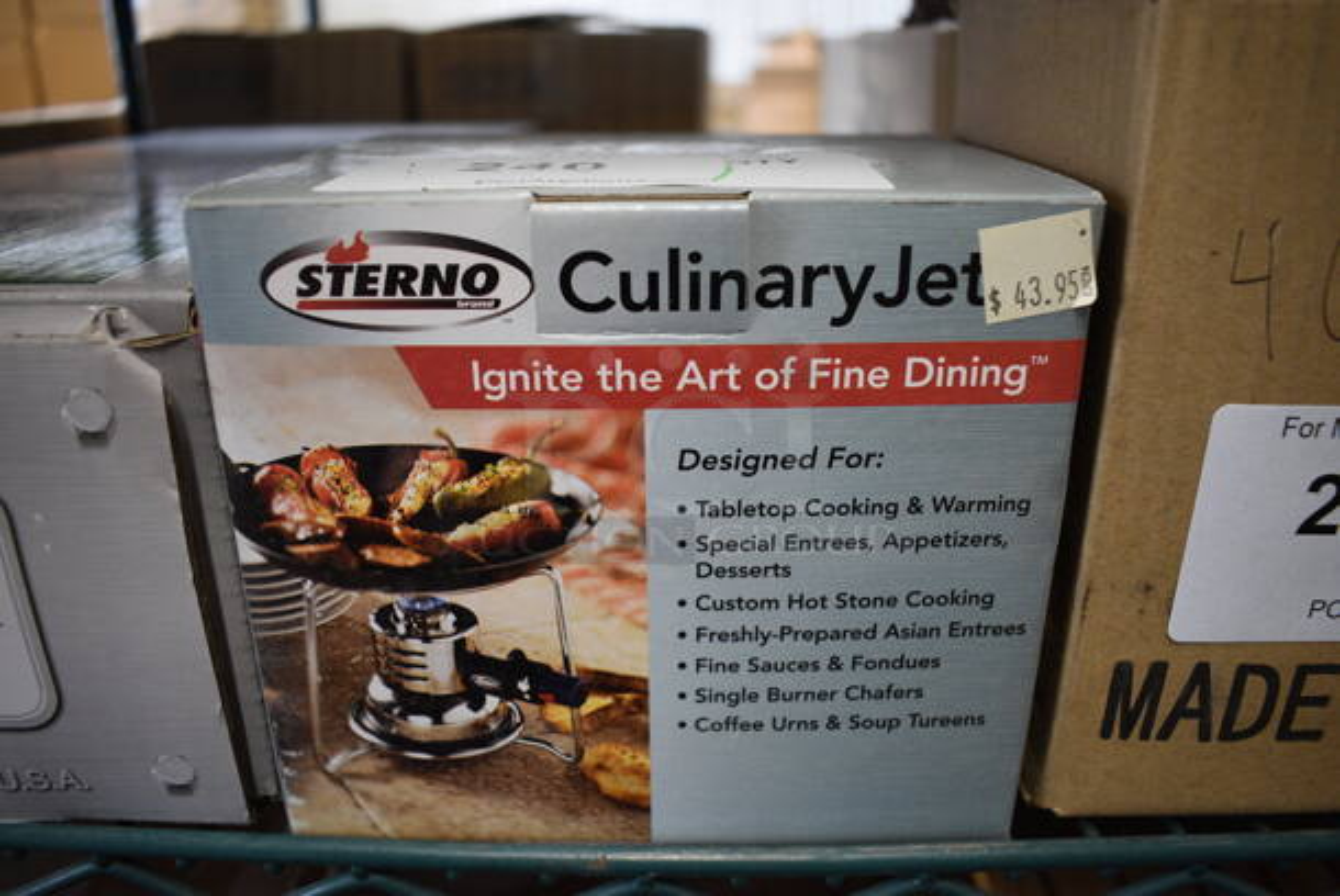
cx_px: 670
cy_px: 448
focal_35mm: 27
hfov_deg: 67.3
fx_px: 1006
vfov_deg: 48.0
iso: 1000
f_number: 4
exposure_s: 1/60
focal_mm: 18
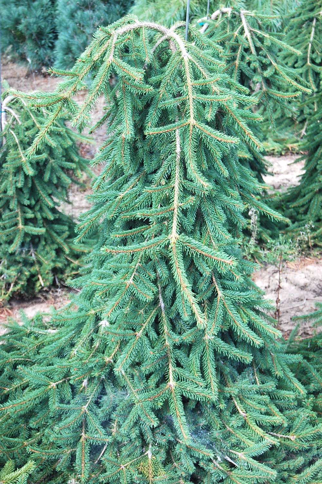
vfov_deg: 29.9
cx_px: 161
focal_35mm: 68
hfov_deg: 20.1
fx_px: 907
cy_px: 242
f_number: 5.3
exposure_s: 1/125
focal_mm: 45
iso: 400
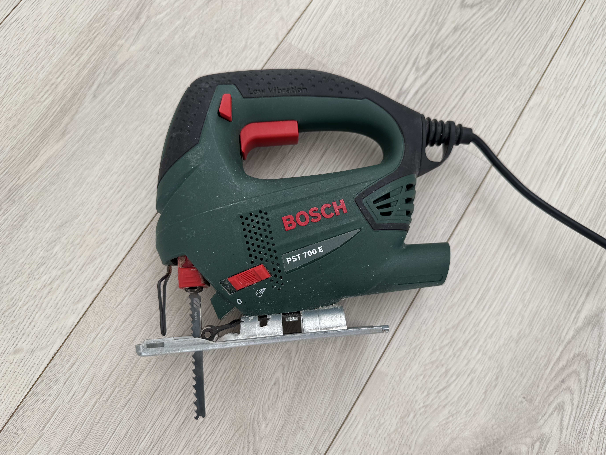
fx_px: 438
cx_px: 311
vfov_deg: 54.9
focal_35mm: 25
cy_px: 231
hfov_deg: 69.4
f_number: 1.78
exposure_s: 1/121
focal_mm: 6.76
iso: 80
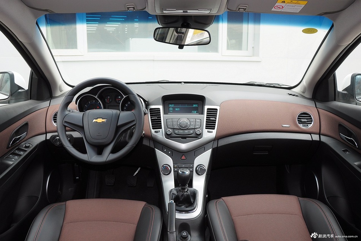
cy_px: 120
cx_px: 180
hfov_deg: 67.4
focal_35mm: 27
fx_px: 271
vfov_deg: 47.9
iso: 400
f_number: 6.3
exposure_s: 1/60
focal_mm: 18
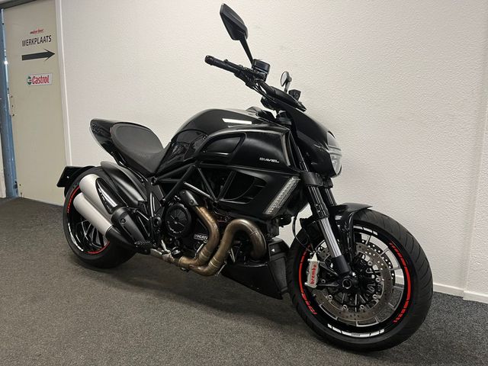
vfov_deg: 53.1
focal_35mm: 26
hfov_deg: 67.3
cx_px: 244
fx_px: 367
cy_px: 183
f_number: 1.6
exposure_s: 1/50
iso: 80
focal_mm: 5.1
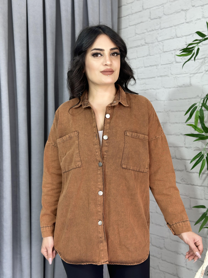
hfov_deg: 30.3
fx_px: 385
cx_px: 104
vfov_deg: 39.7
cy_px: 139
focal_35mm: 48
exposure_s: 1/100
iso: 64
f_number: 1.78
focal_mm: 6.86
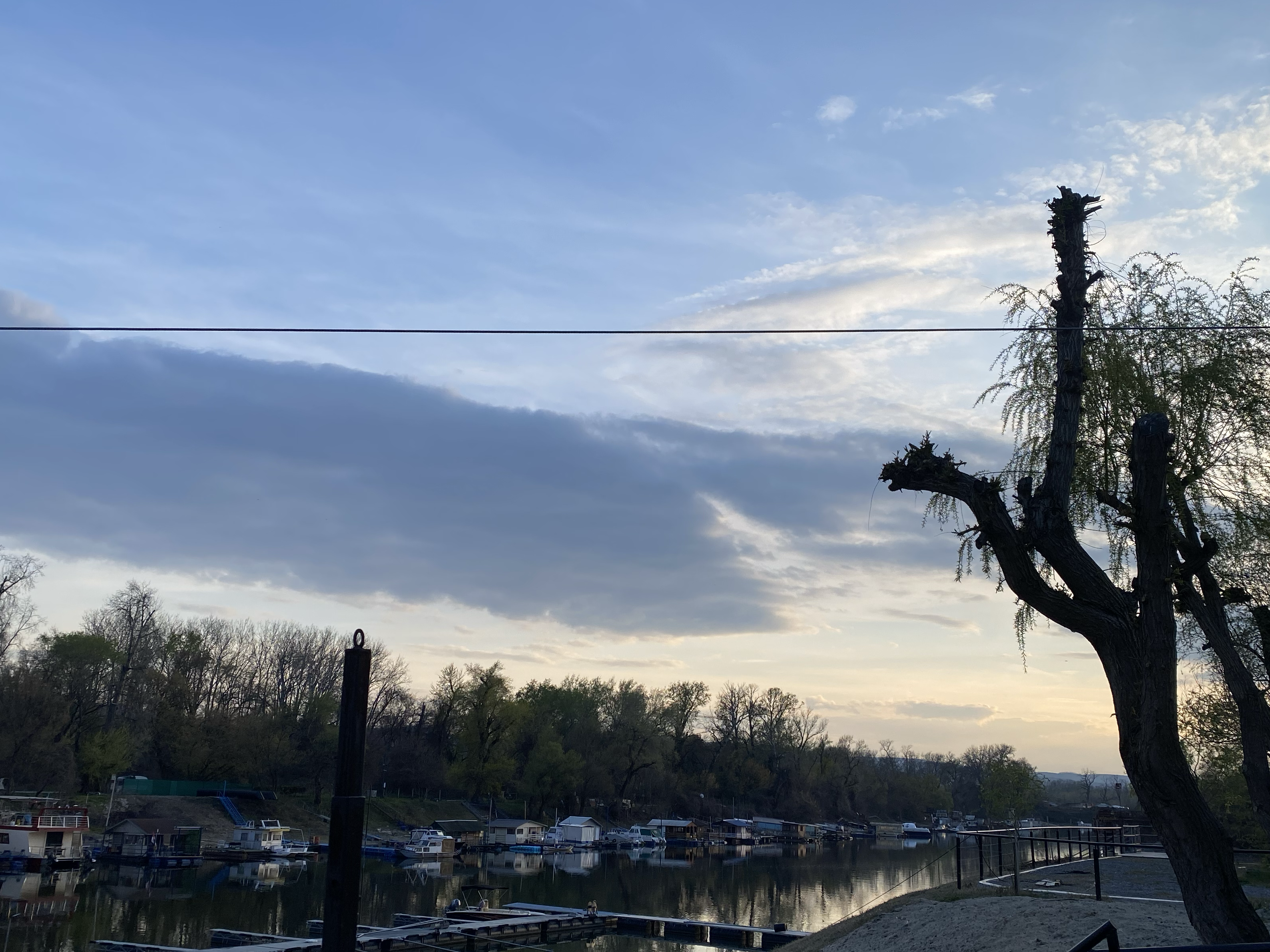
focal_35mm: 33
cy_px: 486
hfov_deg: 55.3
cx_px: 626
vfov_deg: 42.9
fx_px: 1211
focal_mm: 4.25
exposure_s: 1/1395
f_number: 1.8
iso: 32
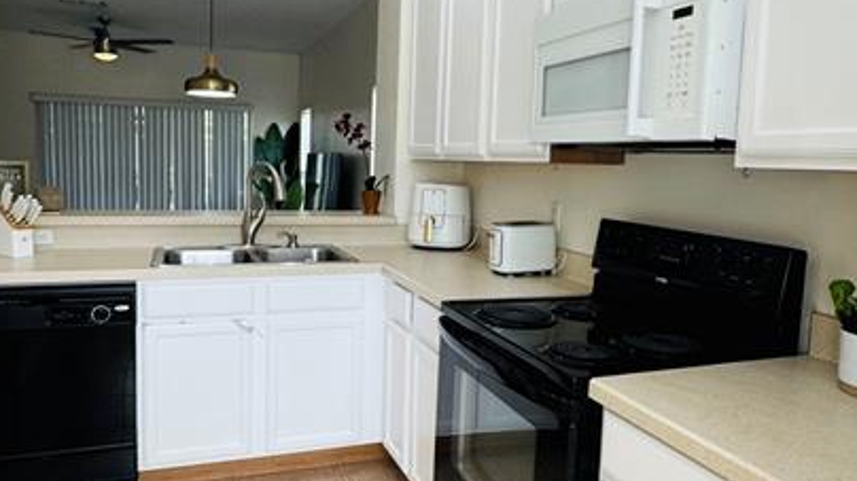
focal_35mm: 29
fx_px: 659
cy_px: 225
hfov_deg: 66.1
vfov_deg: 40.1
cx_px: 416
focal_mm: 2.22
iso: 125
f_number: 2.2
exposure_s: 1/120
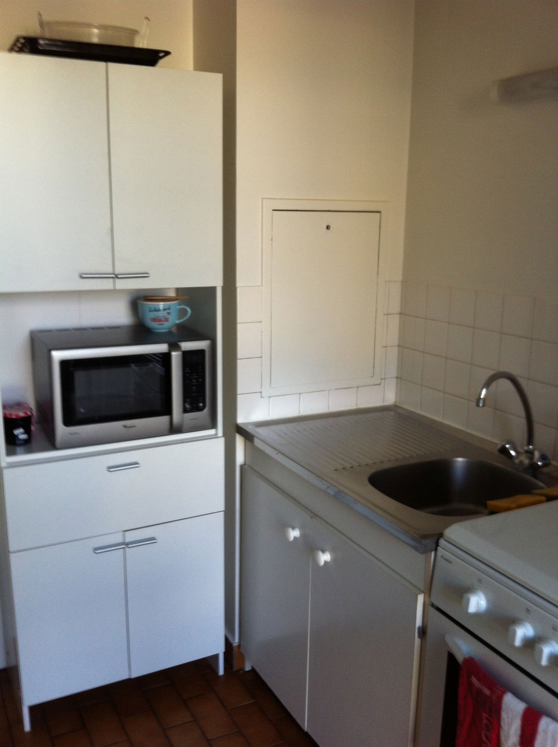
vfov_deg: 52.7
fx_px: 754
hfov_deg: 40.6
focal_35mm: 35
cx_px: 279
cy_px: 374
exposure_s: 1/30
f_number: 2.8
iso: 80
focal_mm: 3.85
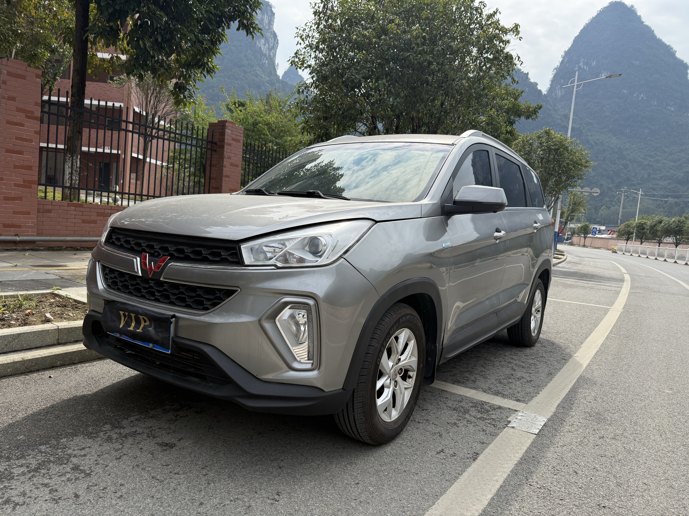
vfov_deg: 56.8
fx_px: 478
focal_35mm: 24
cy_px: 258
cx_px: 344
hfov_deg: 71.6
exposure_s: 1/4975
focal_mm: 6.76
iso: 100
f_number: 1.78
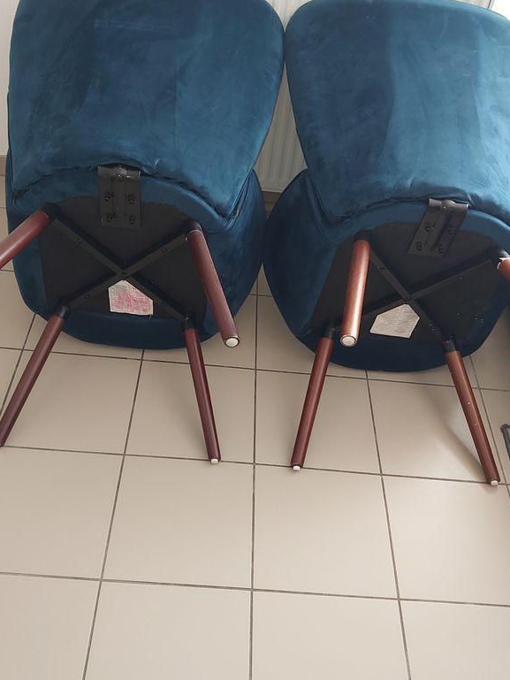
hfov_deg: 36.8
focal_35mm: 39
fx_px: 766
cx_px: 250
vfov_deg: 47.9
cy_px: 344
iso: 200
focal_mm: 4.6
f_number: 1.8
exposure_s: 1/50
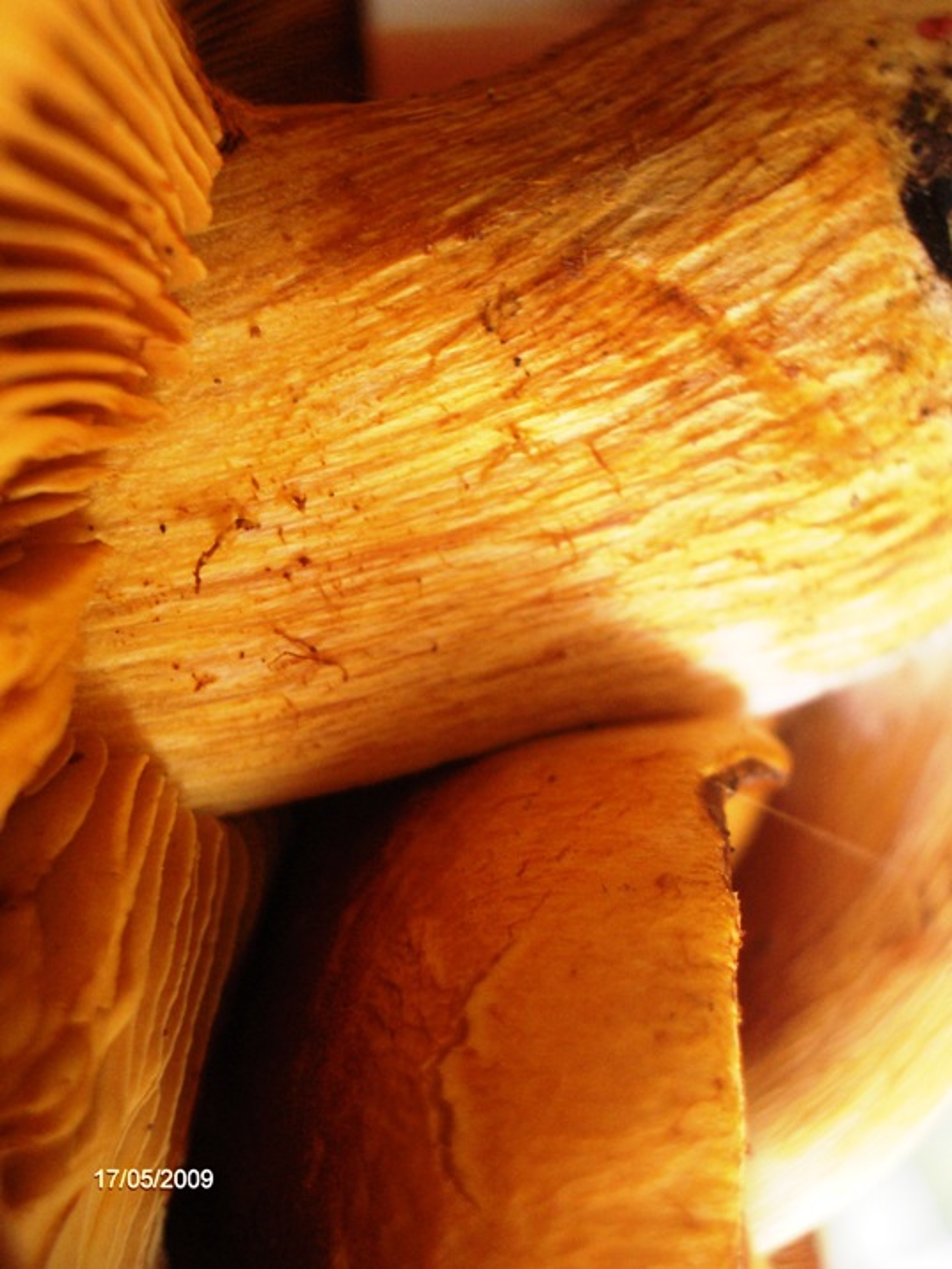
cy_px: 634
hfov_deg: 23.7
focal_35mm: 62
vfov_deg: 31.2
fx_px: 2272
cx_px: 476
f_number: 3.5
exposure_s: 1/182
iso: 100
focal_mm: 10.19
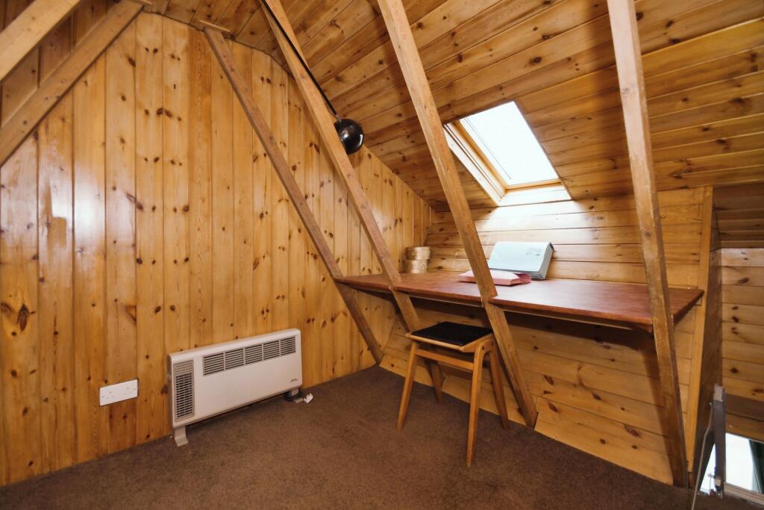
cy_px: 255
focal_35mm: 15
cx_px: 382
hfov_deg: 100.4
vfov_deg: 77.3
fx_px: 318
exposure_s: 1/80
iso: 400
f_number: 8
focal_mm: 10
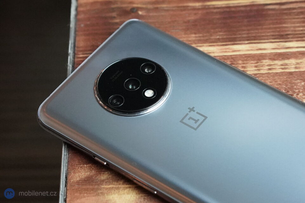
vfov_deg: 24.6
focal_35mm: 55
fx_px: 466
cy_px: 102
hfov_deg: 36.3
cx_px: 152
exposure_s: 1/320
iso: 12800
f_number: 5
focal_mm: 55
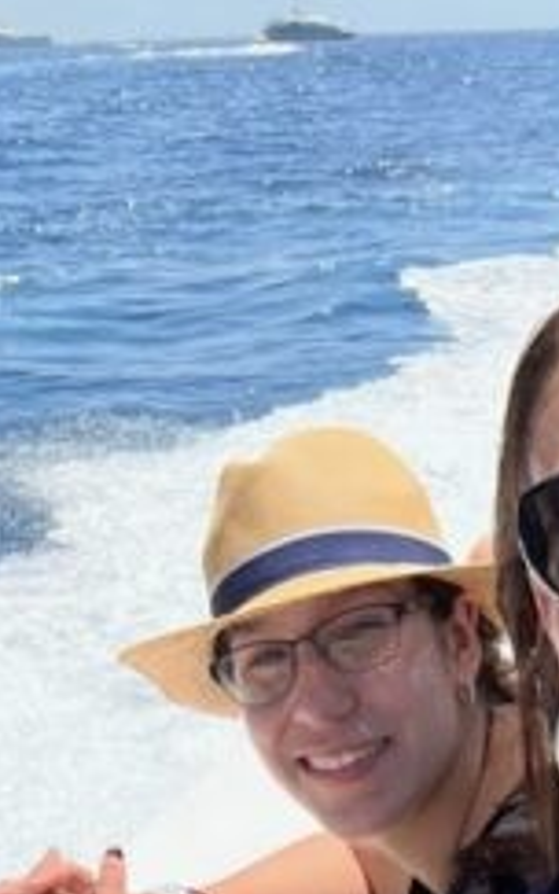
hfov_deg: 16.9
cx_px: 136
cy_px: 26
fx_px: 1876
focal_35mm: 77
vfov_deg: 25.6
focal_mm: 2.71
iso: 32
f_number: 2.2
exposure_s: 1/857
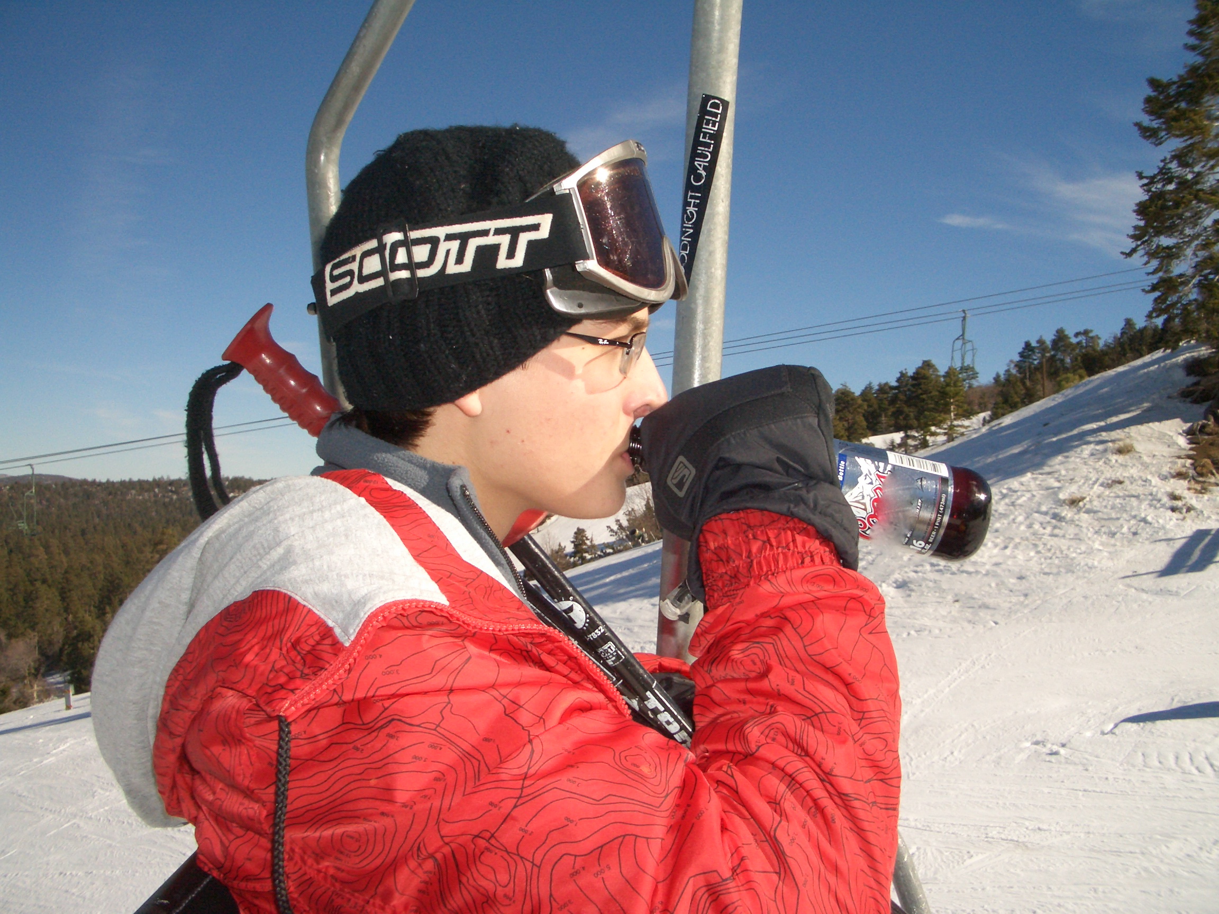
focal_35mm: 35
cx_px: 610
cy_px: 457
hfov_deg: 52.6
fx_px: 1233
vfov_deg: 40.7
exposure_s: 1/1600
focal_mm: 5.8
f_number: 4.3
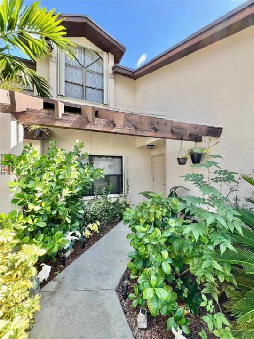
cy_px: 170
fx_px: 127
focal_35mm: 13
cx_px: 127
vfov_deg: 106.2
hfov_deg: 89.9
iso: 32
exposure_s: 1/171
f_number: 1.8
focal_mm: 1.57
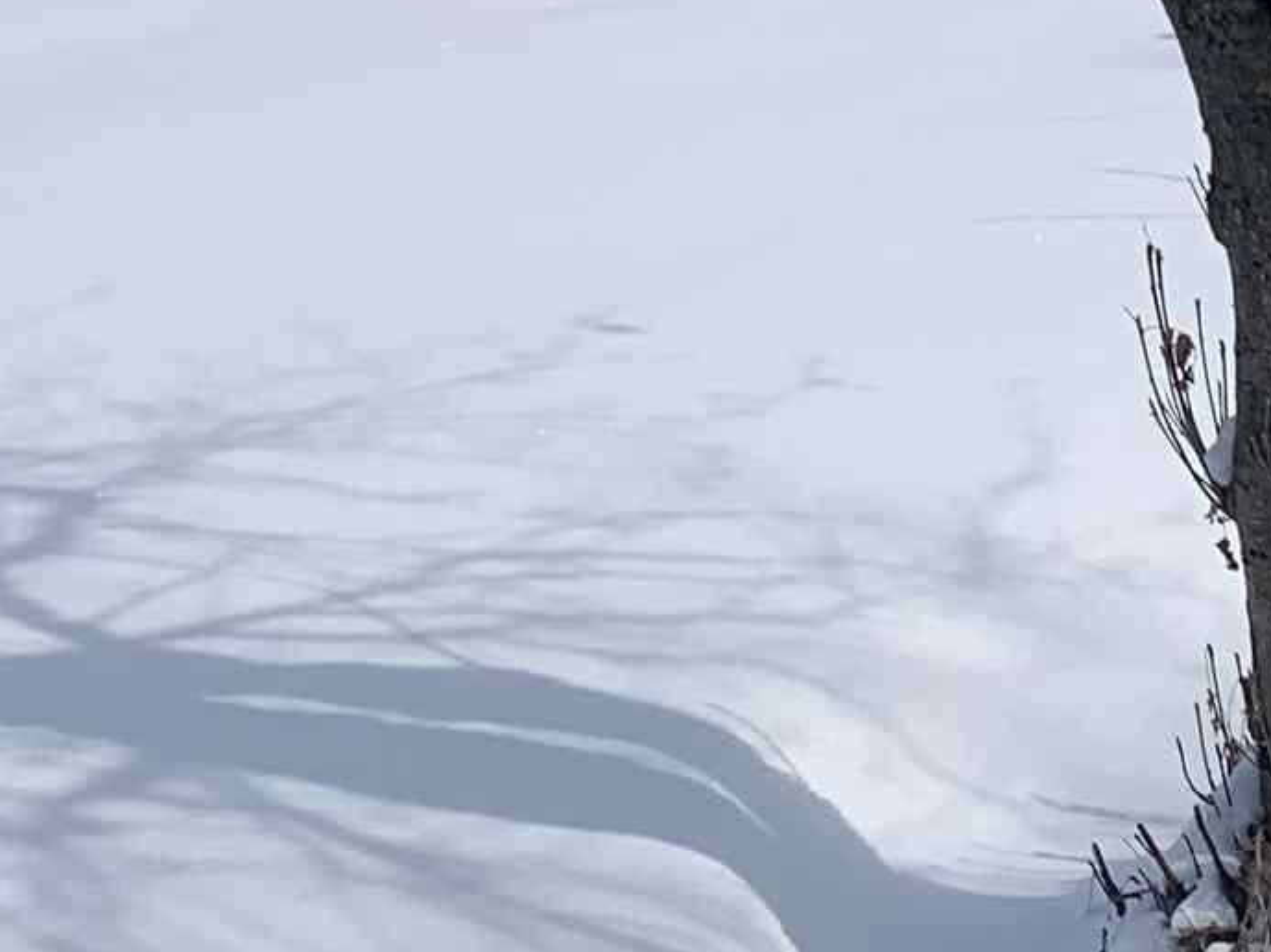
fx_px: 4257
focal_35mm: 116
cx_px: 869
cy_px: -906
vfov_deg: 11.6
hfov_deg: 16.9
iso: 25
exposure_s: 1/4902
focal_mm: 4.25
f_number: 1.8
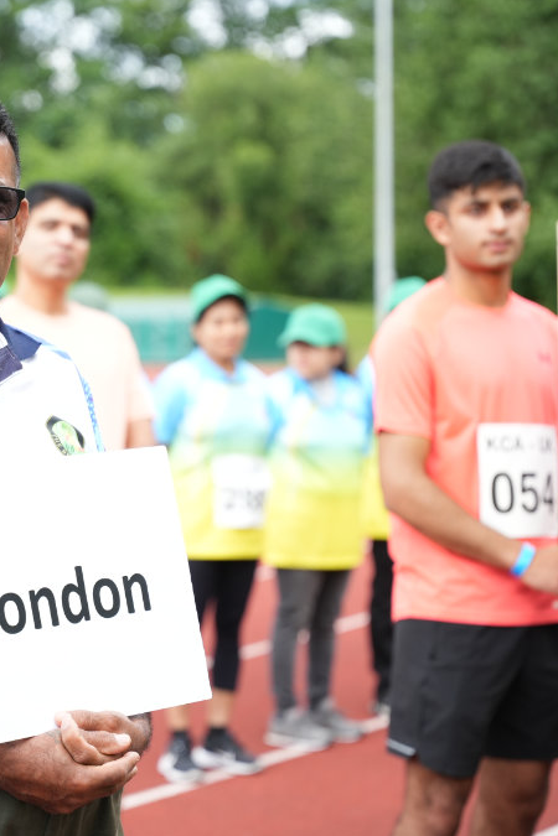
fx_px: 2464
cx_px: 63
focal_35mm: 106
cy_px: 419
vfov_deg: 19.3
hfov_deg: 12.8
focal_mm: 70
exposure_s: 1/800
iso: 400
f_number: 2.8
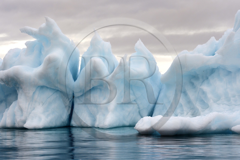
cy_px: 80
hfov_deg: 15.2
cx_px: 120
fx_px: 899
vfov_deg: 10.1
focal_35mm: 135
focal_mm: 135
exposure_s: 1/400
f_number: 9
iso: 800
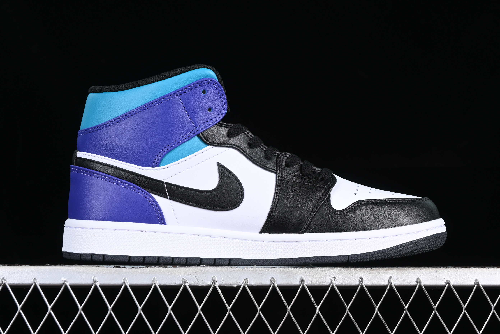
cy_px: 167
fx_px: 1042
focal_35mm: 75
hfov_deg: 27.0
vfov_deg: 18.2
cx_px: 250
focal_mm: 50
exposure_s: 1/60
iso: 160
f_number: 6.3
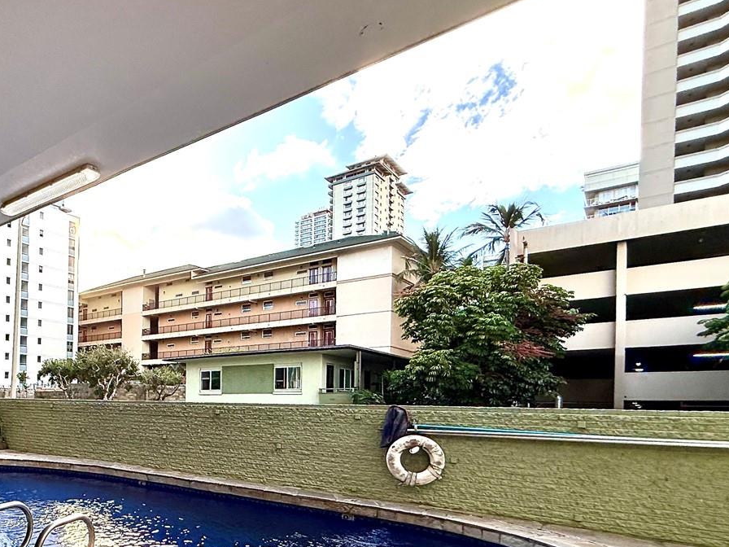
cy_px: 403
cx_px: 114
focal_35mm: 25
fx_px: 526
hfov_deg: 61.6
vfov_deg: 52.7
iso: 64
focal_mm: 2.22
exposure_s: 1/386
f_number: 2.2
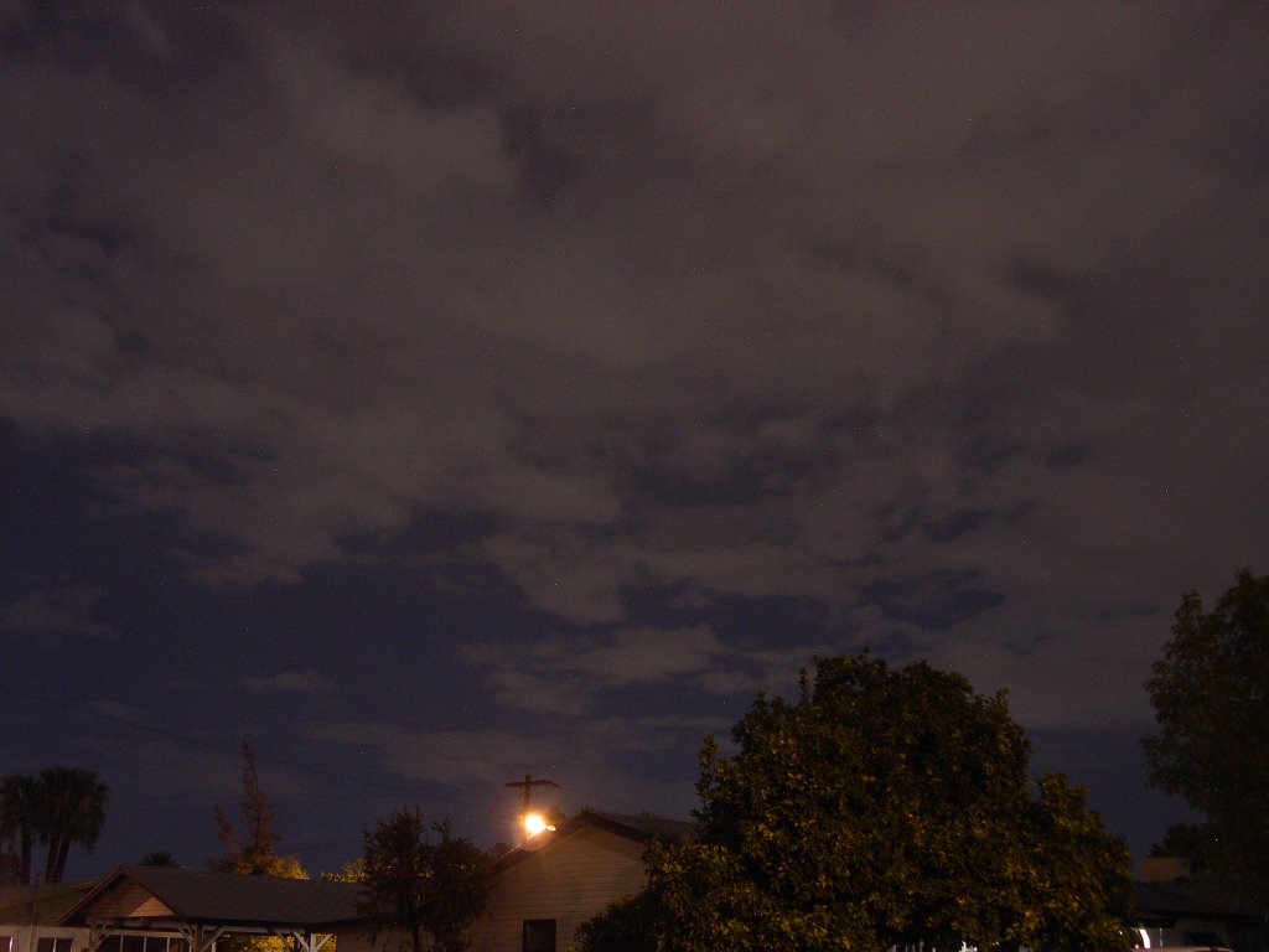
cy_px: 476
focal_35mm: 38
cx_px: 634
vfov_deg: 37.7
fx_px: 1393
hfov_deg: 49.0
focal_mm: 8
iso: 100
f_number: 2.8
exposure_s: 8
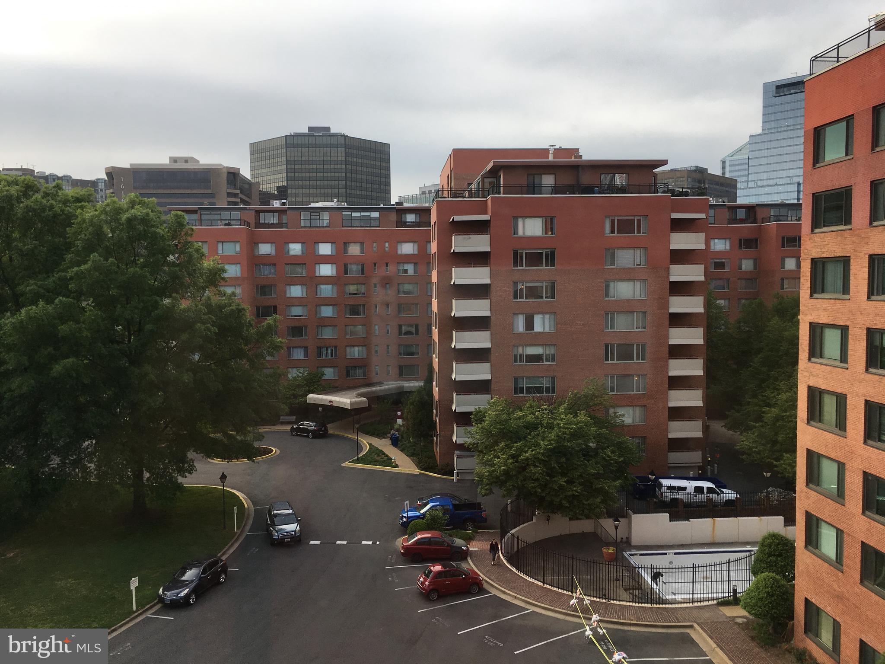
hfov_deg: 61.7
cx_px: 442
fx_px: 741
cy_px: 332
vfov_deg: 48.2
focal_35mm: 29
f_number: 2.2
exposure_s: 1/487
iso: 25
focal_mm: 4.15
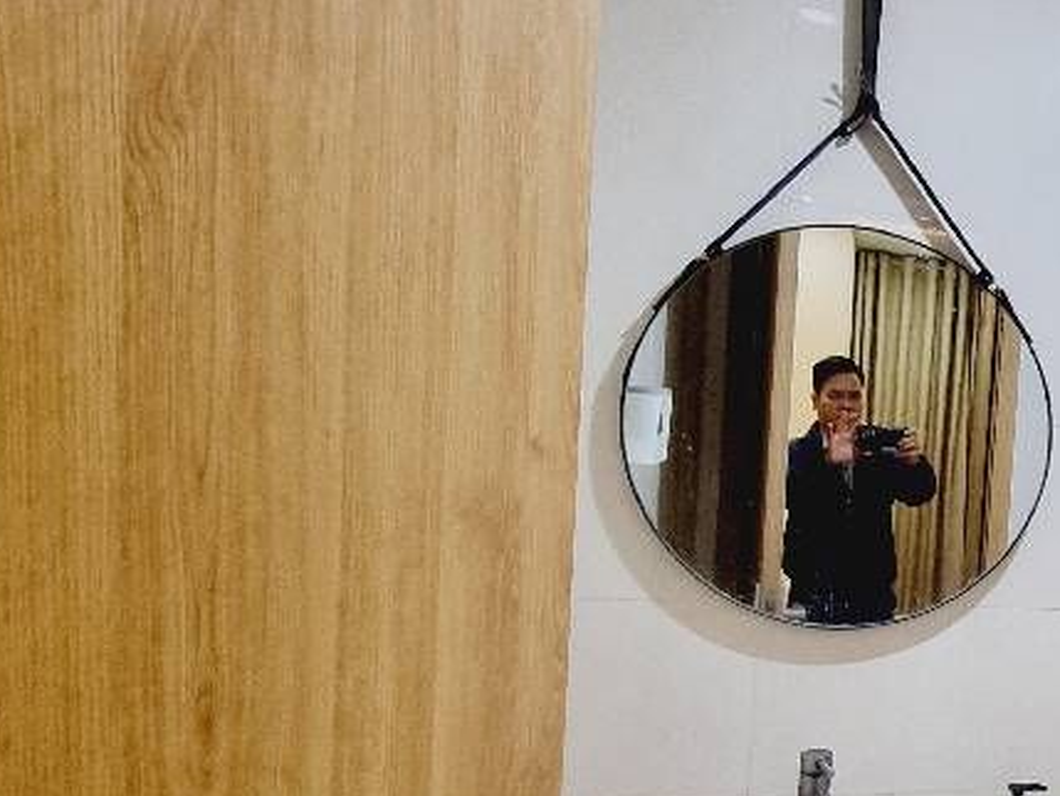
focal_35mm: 31
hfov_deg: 42.2
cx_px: 1230
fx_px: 950
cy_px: 509
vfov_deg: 45.0
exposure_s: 1/50
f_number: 2.2
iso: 320
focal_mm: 2.2
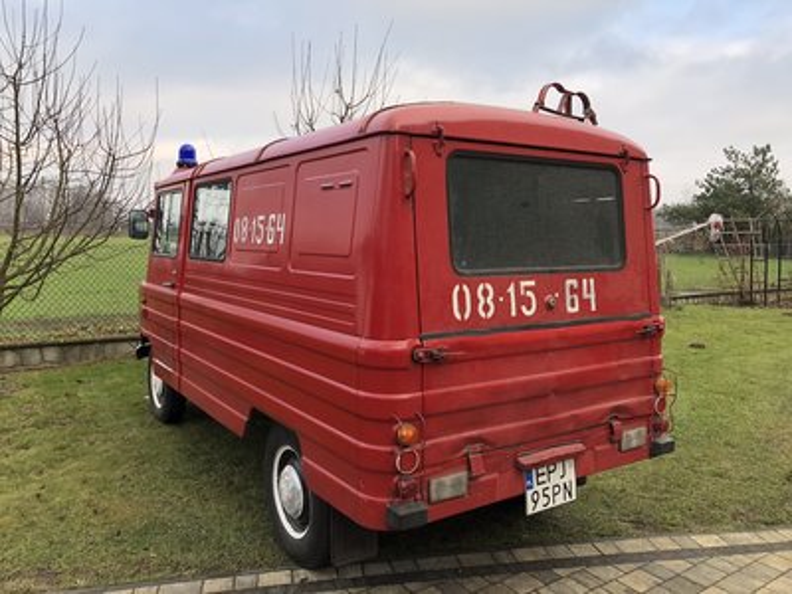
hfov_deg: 63.4
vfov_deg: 49.7
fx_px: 641
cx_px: 396
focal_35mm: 28
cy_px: 297
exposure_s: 1/251
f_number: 1.8
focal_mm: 3.99
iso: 20
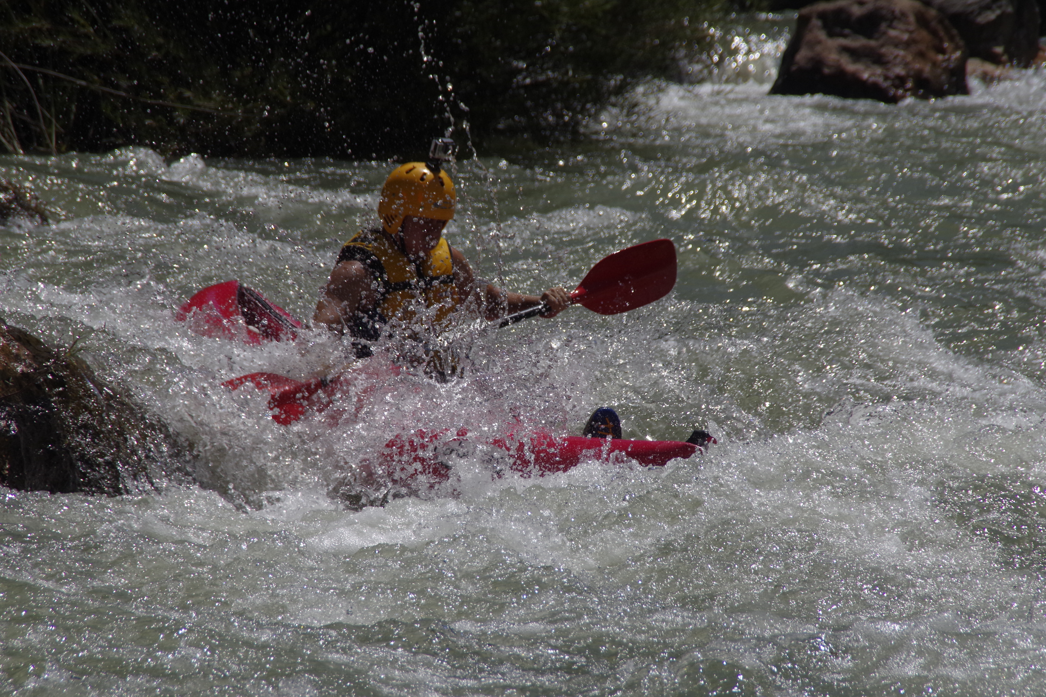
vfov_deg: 4.6
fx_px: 8716
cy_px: 348
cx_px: 523
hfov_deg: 6.9
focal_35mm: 300
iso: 400
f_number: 9
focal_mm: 200
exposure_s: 1/2000
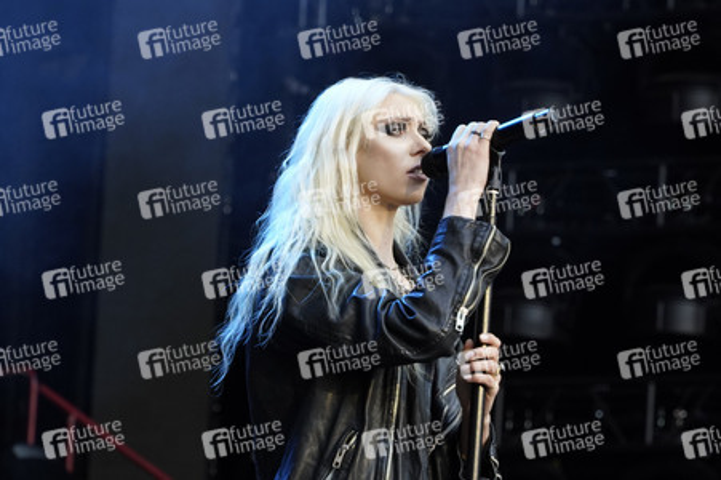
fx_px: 3582
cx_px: 360
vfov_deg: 7.7
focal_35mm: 179
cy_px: 240
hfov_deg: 11.5
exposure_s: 1/200
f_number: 8
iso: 1600
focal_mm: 179
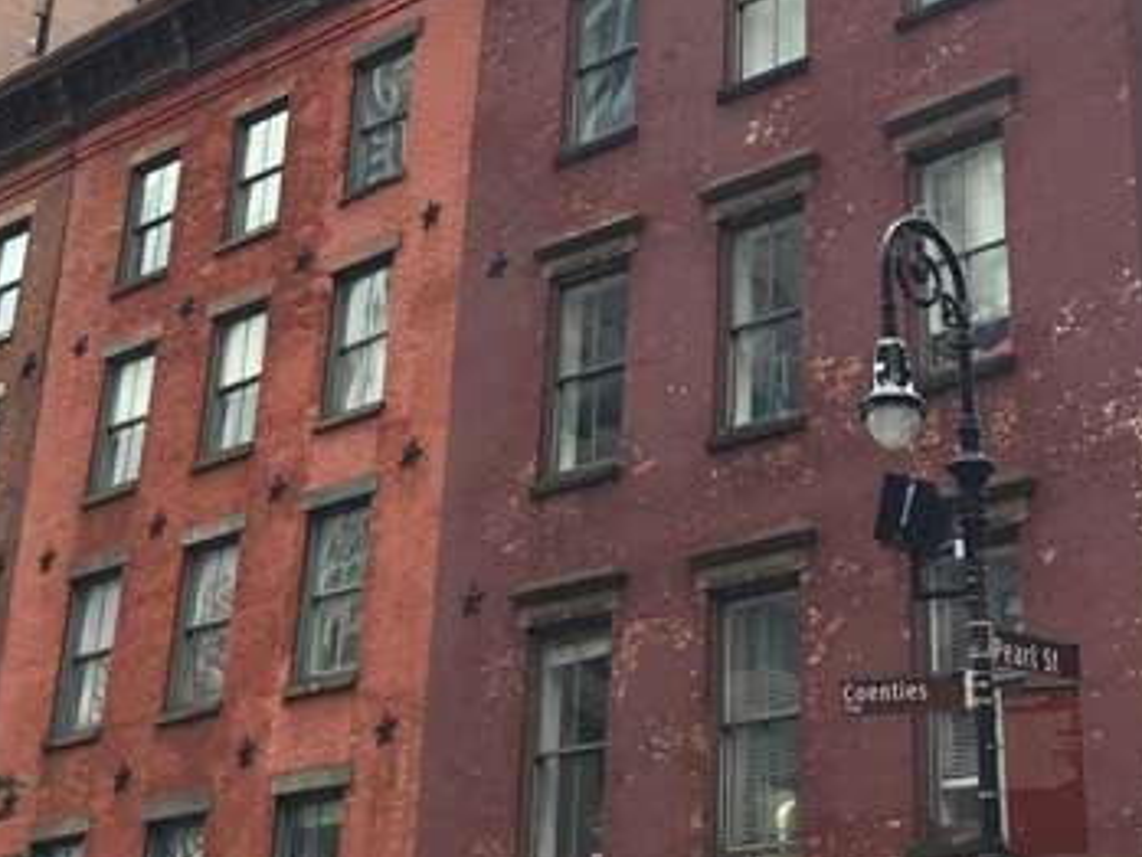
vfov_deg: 20.4
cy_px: 134
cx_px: 560
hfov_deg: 27.4
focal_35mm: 71
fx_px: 2343
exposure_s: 1/176
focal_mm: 3.3
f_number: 2.4
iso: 25
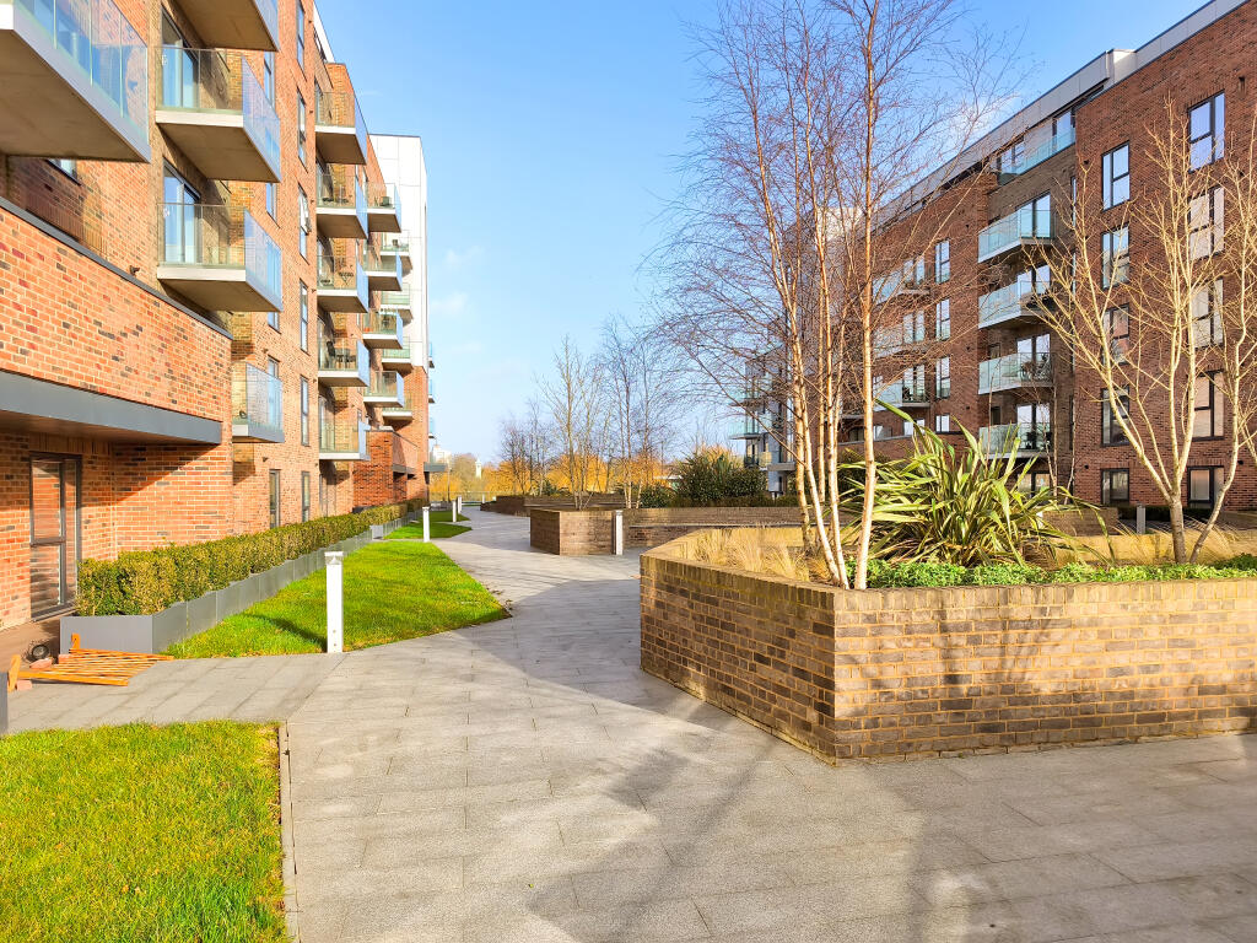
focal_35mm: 23
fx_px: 835
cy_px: 472
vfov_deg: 58.9
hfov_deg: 73.9
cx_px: 628
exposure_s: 1/1211
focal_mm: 6.57
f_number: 1.6
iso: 50
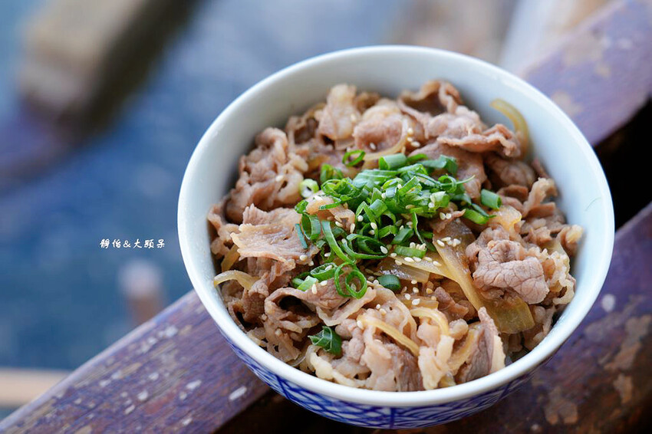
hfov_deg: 35.7
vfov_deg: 24.2
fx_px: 1014
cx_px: 326
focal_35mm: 56
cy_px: 217
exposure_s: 1/100
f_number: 5
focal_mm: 56
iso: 160
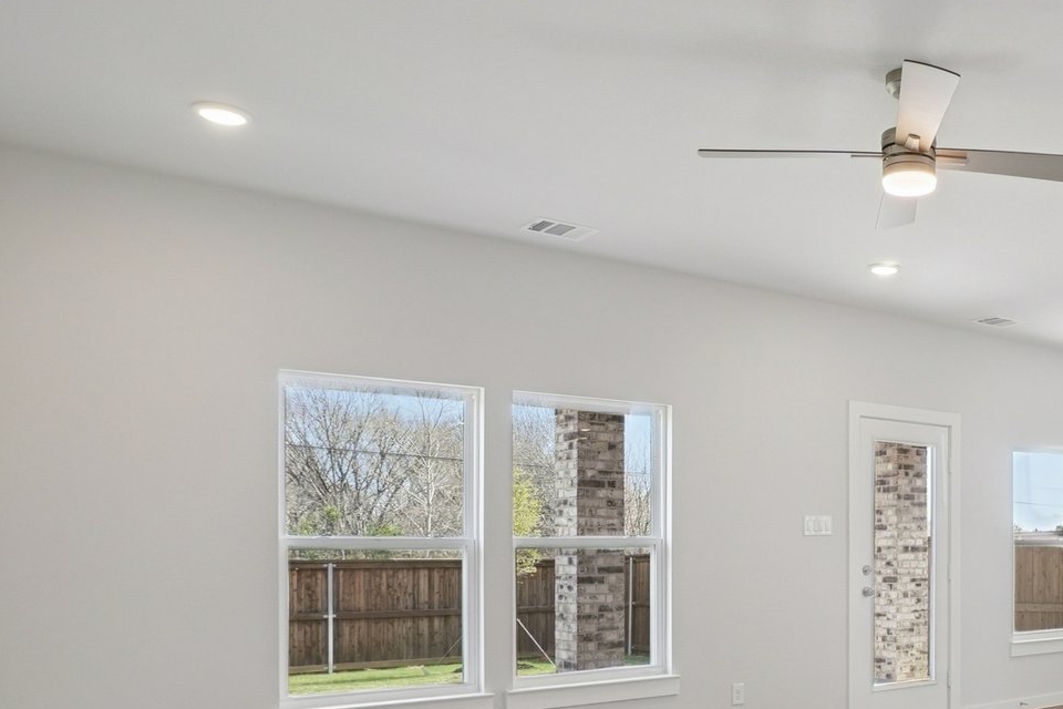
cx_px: 937
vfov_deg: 39.5
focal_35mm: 32
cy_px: 567
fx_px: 945
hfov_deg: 52.4
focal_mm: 10
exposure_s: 1/60
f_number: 8
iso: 400
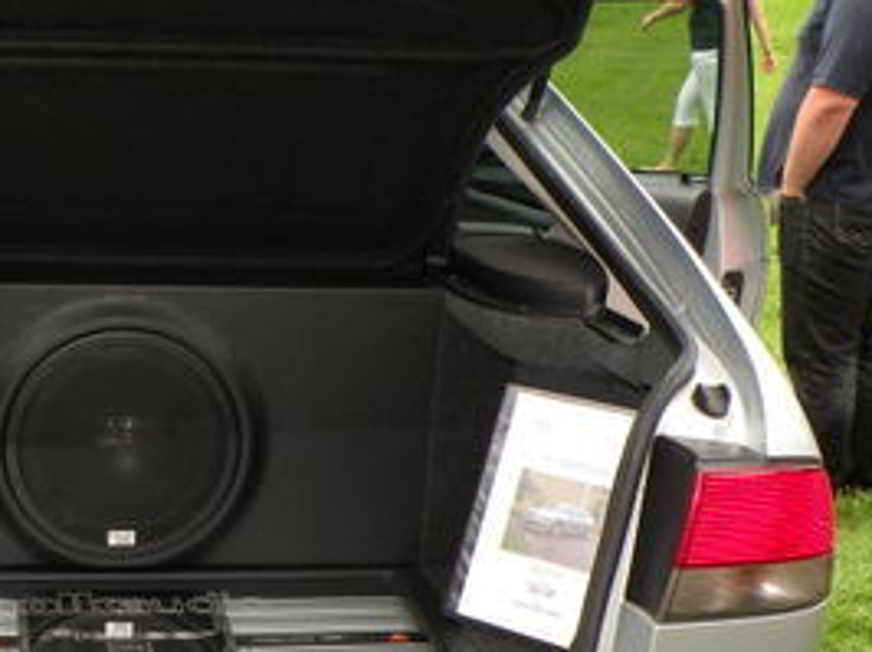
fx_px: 1636
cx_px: 105
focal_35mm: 65
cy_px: 537
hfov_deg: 28.8
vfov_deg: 22.2
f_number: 4
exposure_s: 1/129
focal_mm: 4.7
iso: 64
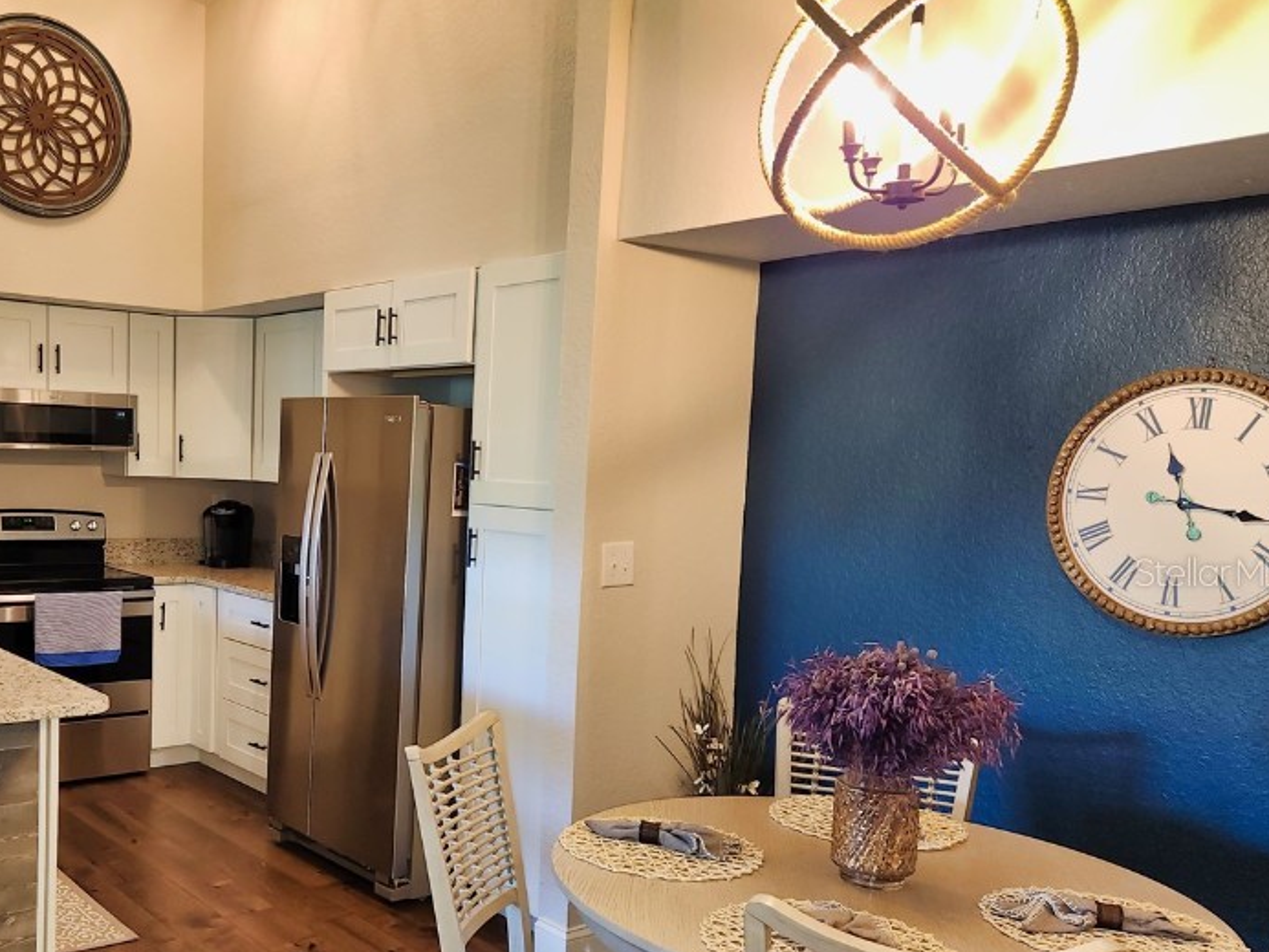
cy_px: 571
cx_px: 370
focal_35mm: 34
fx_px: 1247
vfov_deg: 41.6
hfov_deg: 52.3
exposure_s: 1/40
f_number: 1.8
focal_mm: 5.4
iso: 100
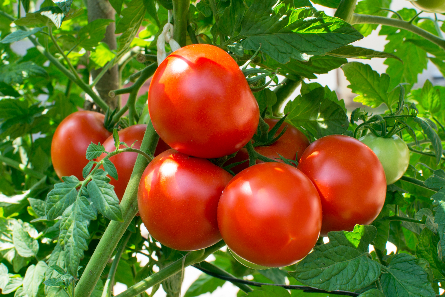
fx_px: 649
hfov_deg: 37.8
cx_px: 222
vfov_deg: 25.8
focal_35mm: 52
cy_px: 148
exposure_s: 1/60
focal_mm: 35
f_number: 10
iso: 200
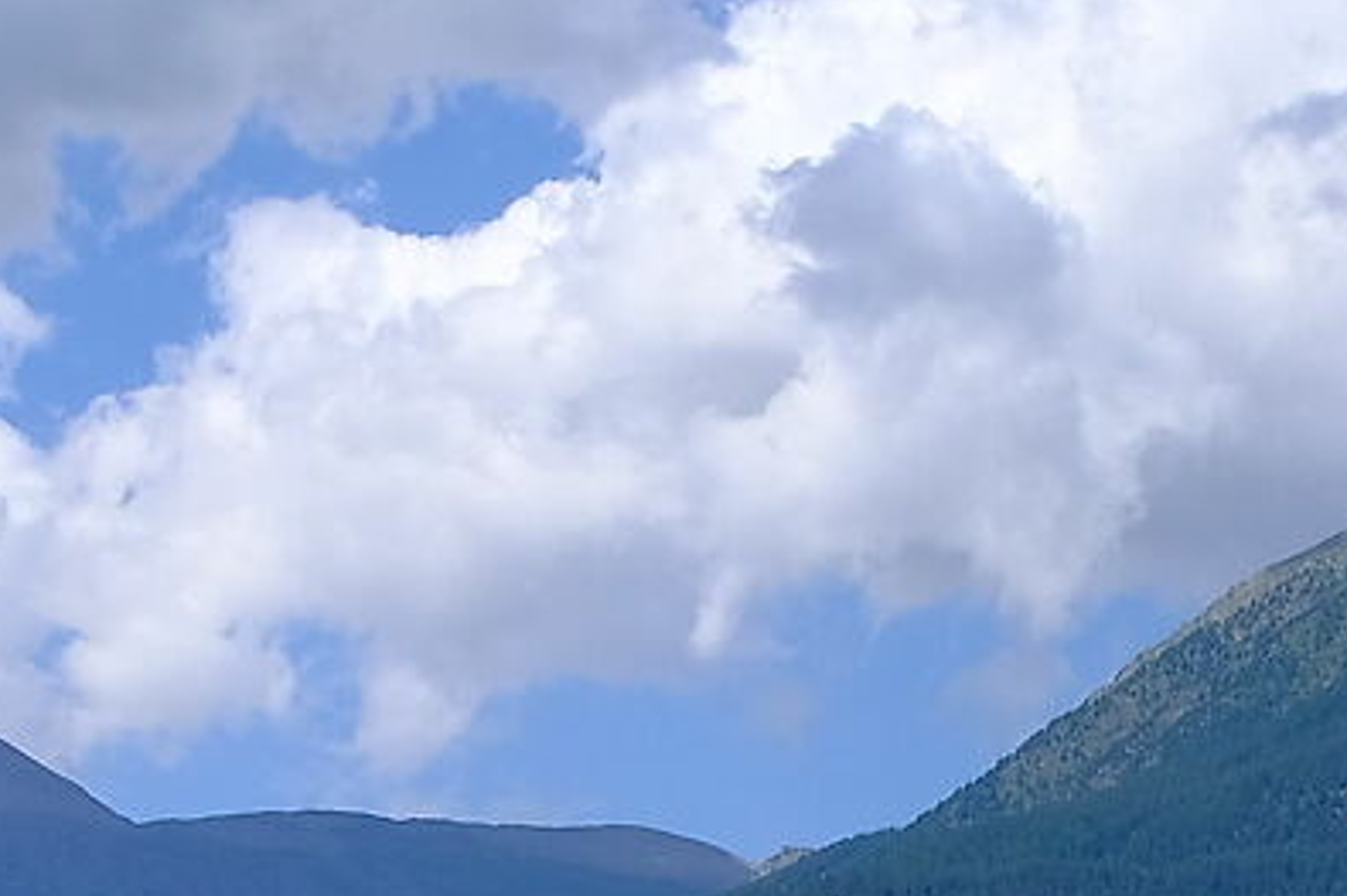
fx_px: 6133
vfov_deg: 8.2
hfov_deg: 12.5
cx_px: 689
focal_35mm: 164
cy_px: 1322
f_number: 10
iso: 200
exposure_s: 1/320
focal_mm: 18
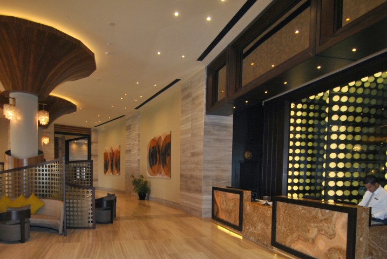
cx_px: 165
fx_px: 258
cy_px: 188
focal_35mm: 24
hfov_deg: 73.3
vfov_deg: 51.4
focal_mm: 10
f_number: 3.5
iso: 200
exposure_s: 1/60
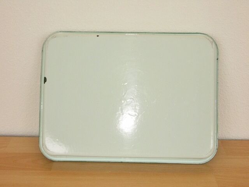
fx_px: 345
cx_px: 124
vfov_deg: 30.3
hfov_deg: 39.7
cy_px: 94
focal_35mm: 48
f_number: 3.5
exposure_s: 1/80
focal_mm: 12.45
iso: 100
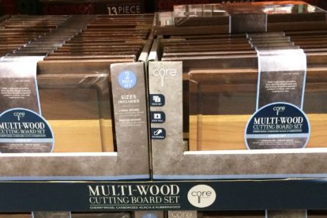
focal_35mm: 56
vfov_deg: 23.4
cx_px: 160
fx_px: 509
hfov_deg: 35.6
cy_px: 205
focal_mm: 4.15
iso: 250
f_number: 2.2
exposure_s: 1/30
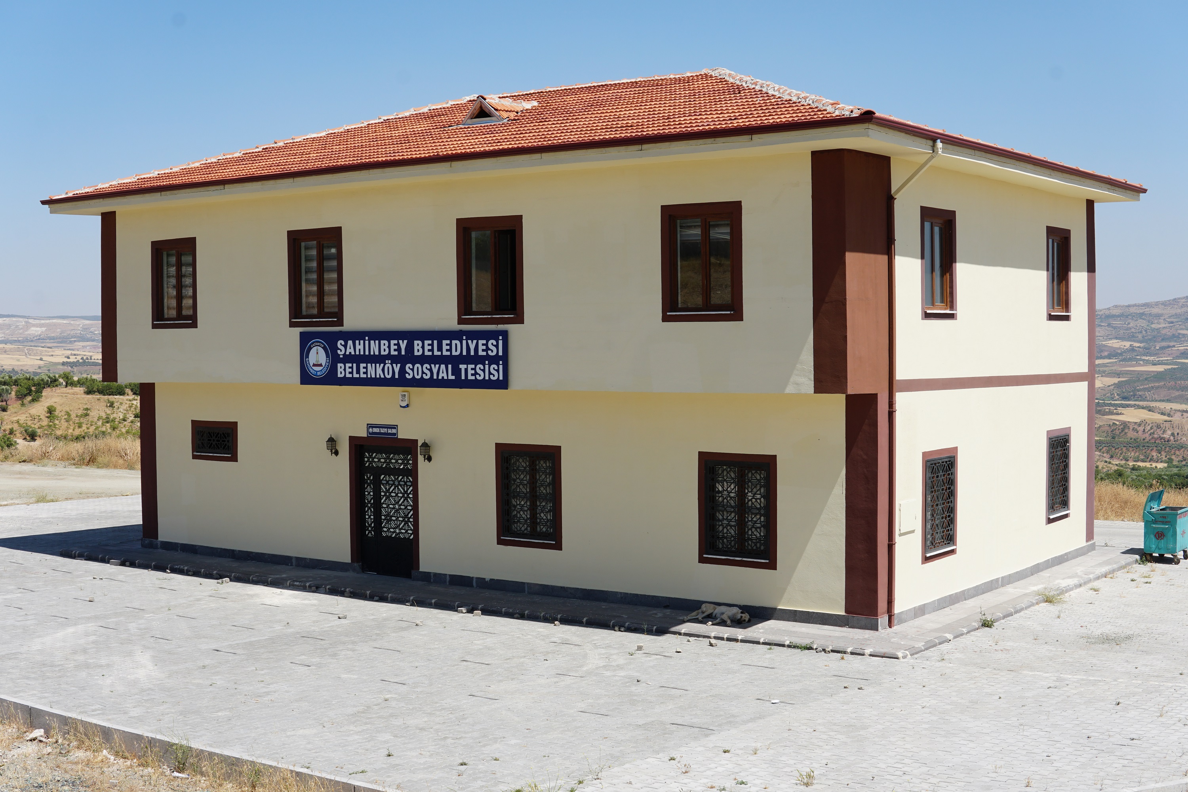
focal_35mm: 45
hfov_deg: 43.6
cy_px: 396
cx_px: 594
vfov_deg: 29.9
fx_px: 1485
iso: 100
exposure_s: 1/160
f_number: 11
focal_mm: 30
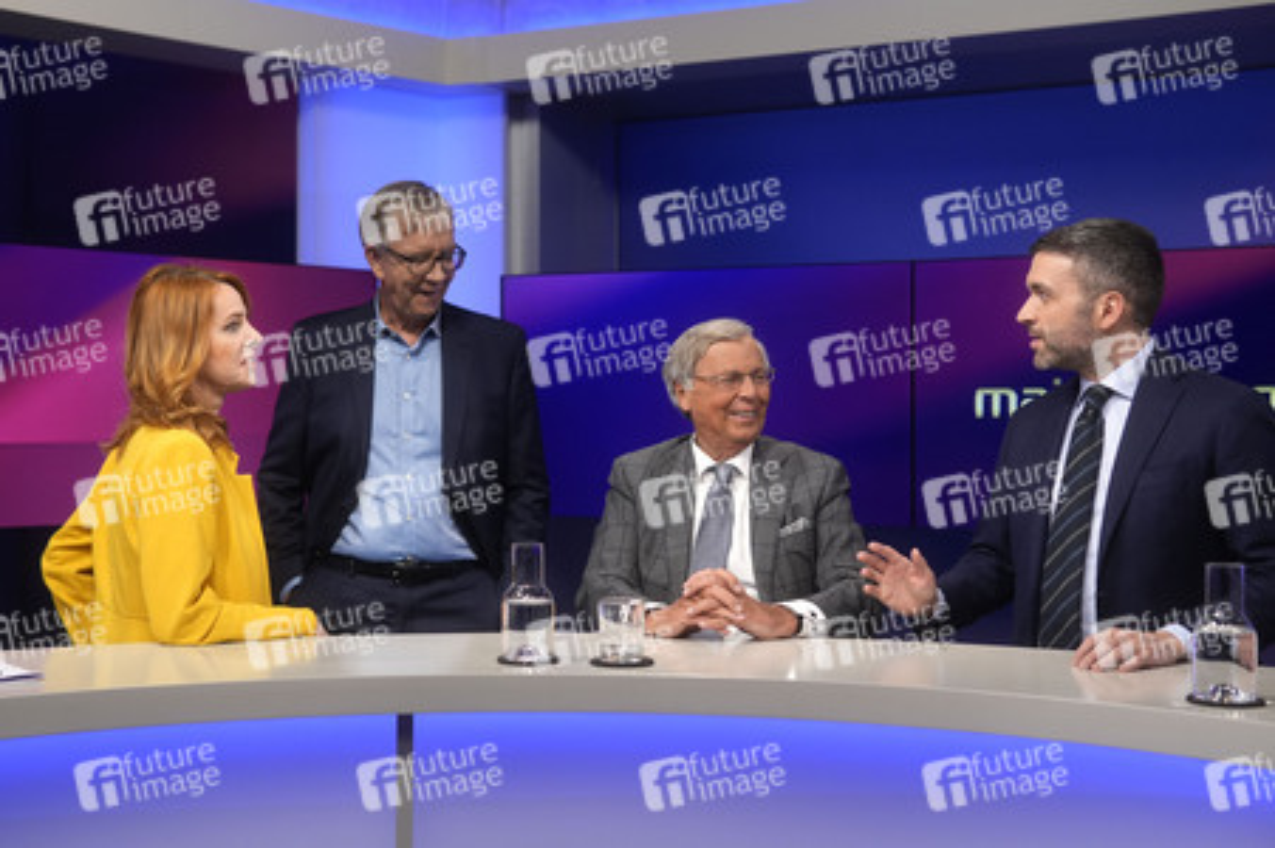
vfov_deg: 29.8
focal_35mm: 45
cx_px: 638
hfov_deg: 43.6
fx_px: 1593
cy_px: 424
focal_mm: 30
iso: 640
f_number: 2.2
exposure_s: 1/250
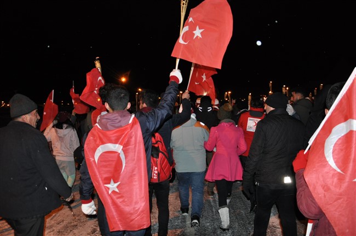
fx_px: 267
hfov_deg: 67.4
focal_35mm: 27
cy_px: 118
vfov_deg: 47.8
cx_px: 178
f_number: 3.5
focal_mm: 18
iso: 800
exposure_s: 1/60
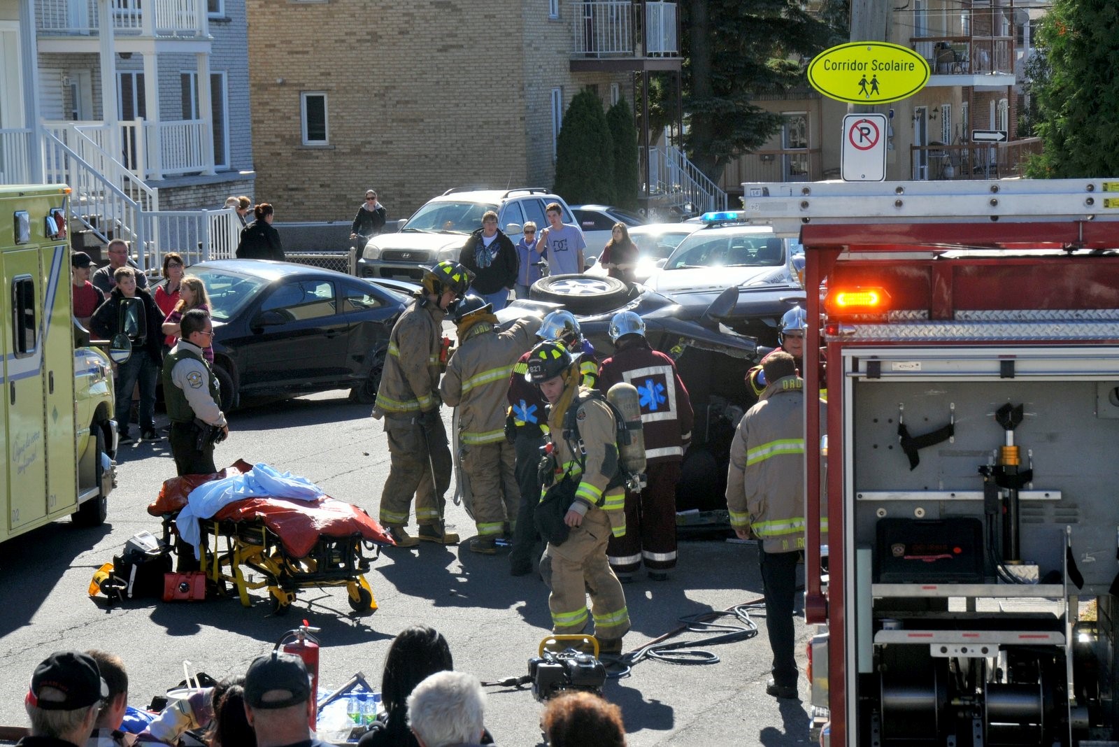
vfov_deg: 13.1
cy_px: 374
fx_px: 3265
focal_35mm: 105
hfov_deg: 19.4
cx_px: 560
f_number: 11
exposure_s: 1/500
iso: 320
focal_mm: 70
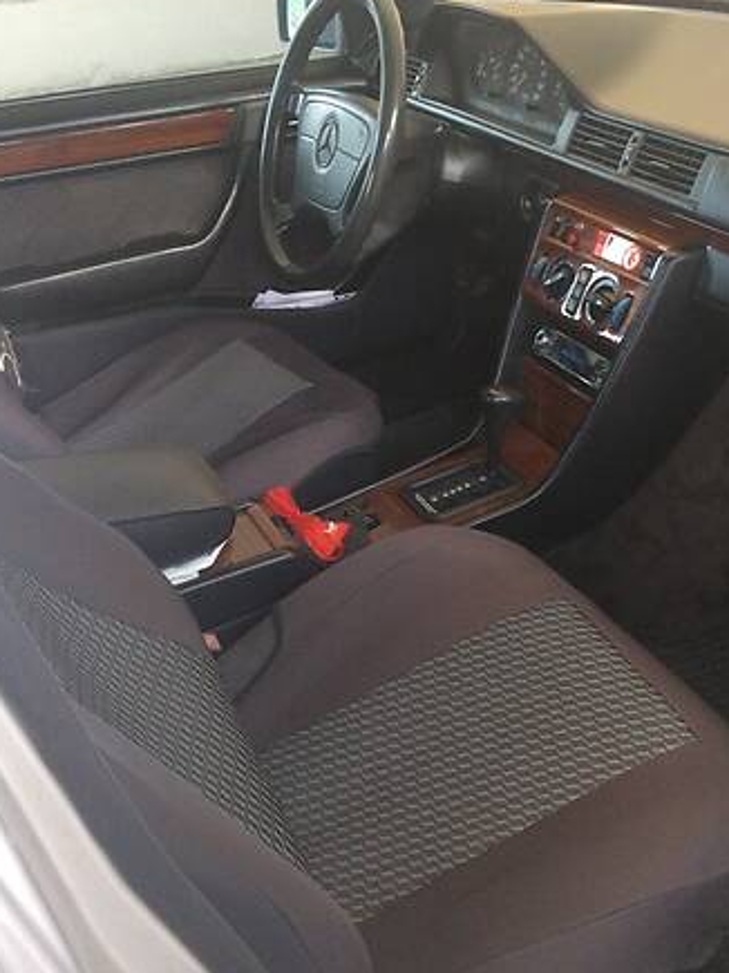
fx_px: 1124
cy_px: 506
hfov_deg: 35.8
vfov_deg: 46.8
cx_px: 454
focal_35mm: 40
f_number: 2.2
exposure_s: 1/33
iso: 160
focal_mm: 4.2
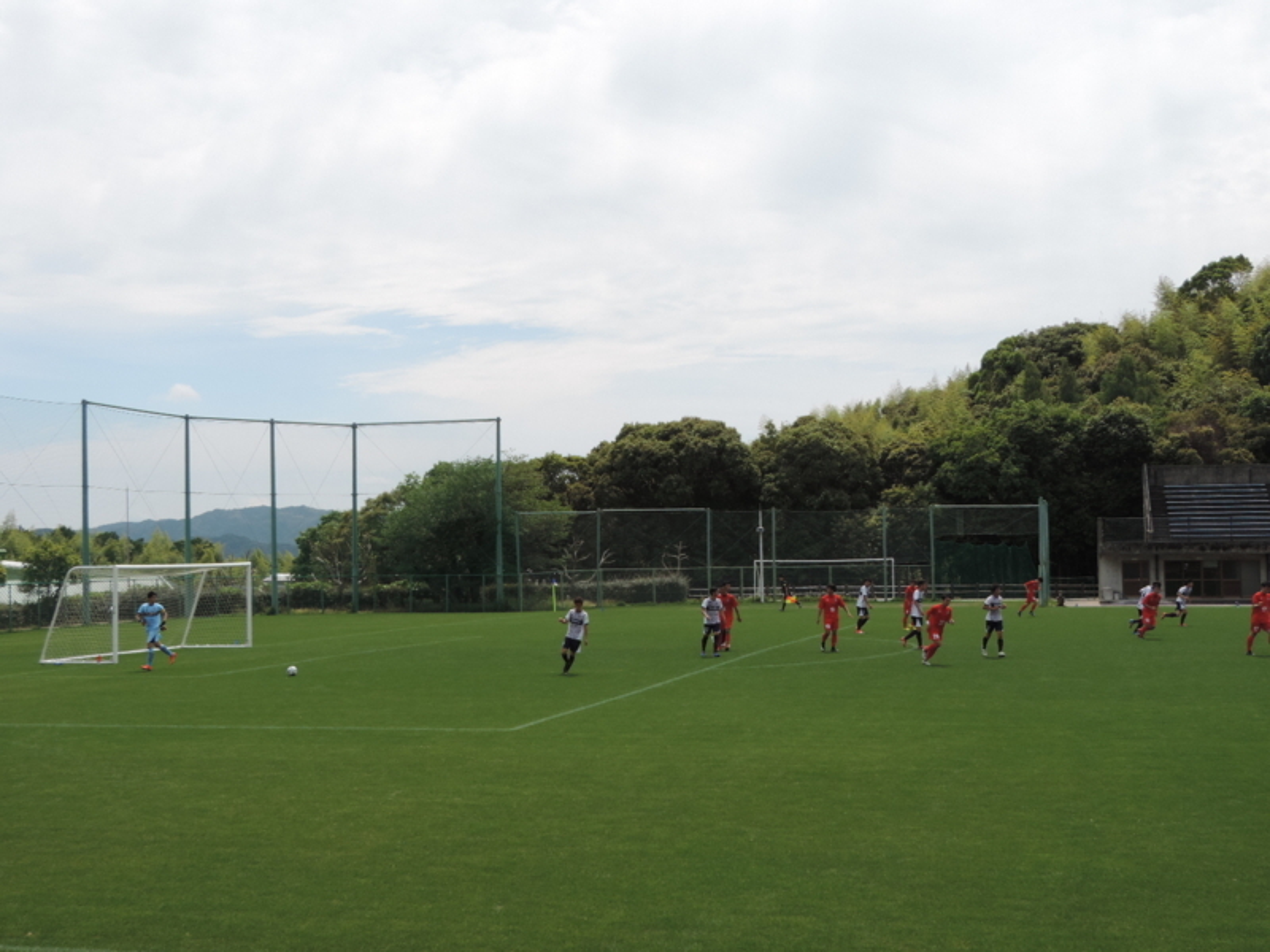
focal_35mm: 47
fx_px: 1724
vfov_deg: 30.9
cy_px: 476
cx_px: 635
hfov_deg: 40.4
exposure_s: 1/1000
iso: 80
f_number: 3.5
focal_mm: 8.3
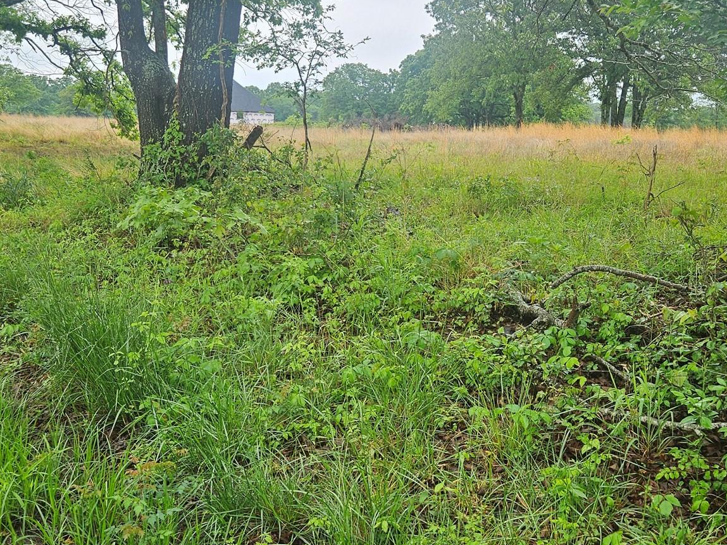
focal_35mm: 41
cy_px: 301
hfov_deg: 45.8
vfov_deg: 35.1
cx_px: 374
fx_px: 861
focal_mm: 5.4
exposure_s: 1/377
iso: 25
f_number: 1.8
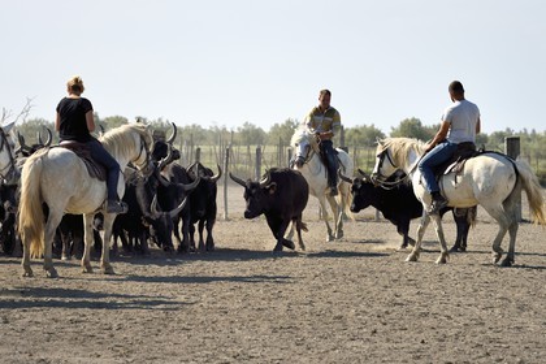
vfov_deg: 7.4
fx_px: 2806
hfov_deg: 11.1
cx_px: 273
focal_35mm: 185
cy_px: 182
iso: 200
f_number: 9
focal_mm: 185
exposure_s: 1/640
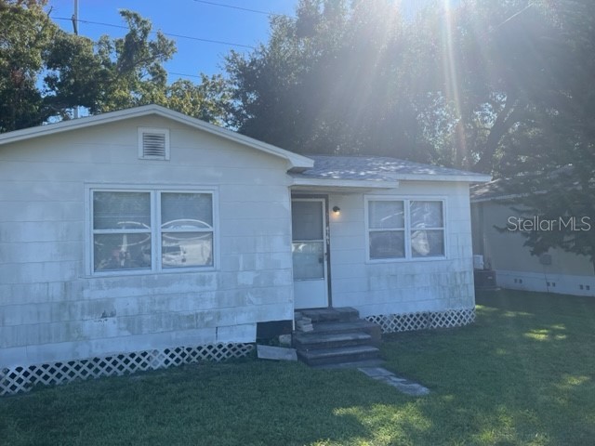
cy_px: 223
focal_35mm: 26
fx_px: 447
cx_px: 298
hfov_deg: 67.3
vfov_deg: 53.1
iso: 32
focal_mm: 4.2
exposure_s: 1/1916
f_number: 1.6
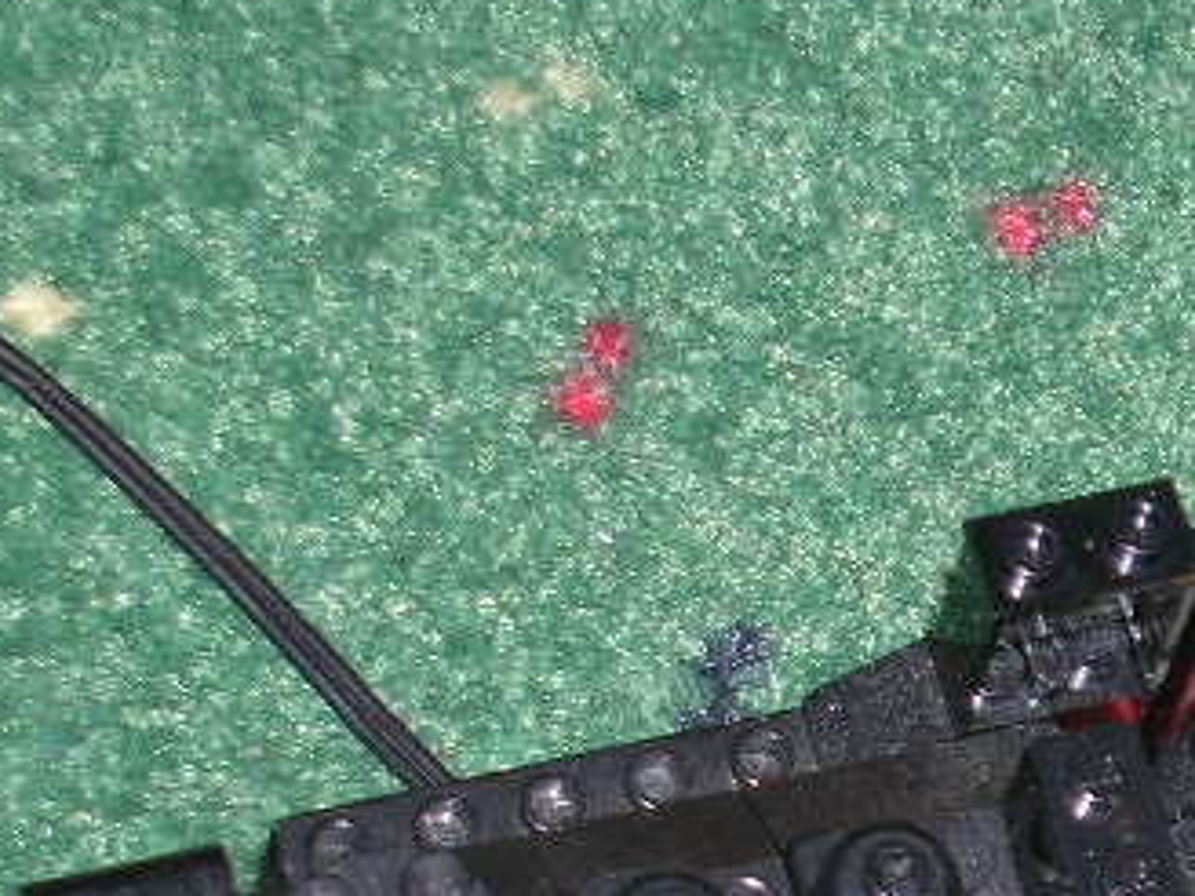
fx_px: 7111
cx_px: 1432
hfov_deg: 9.5
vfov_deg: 7.2
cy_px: 936
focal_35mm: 206
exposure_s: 1/60.1
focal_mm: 11
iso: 50
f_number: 3.8
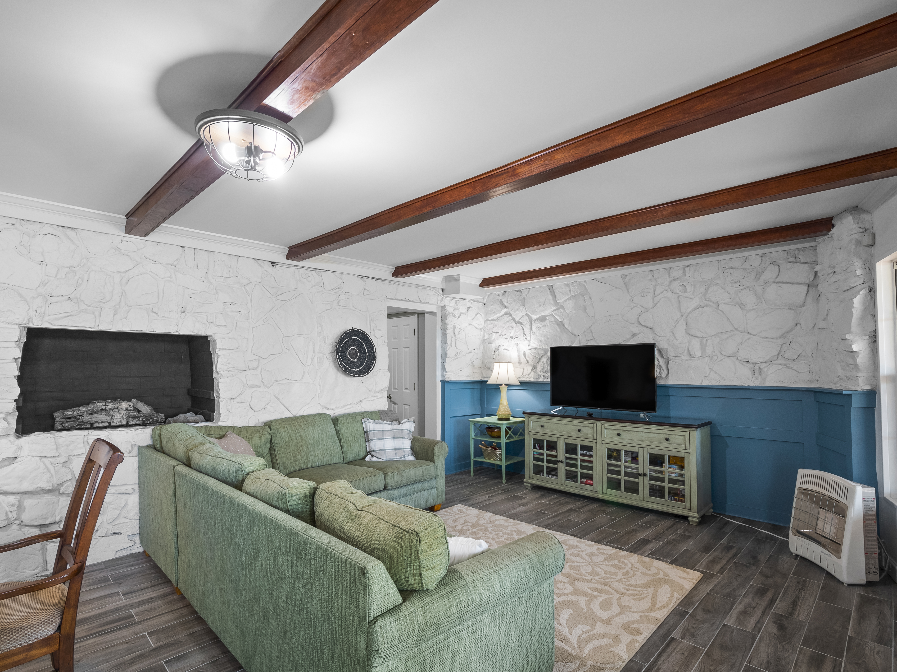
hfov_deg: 94.5
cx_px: 448
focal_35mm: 16
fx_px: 415
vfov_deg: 78.1
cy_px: 336
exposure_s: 1/4
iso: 200
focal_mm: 8
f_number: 5.6
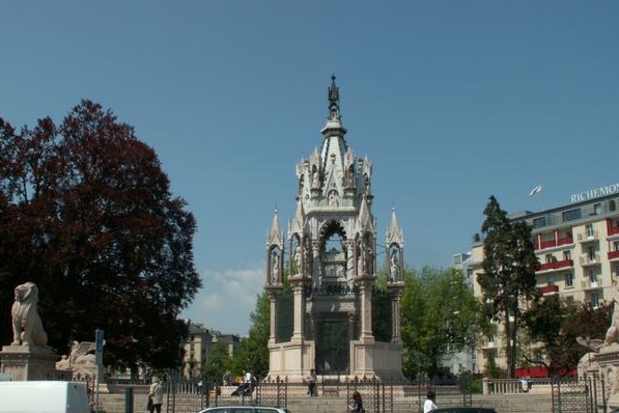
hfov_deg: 49.6
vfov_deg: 34.1
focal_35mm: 39
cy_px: 243
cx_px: 311
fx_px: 671
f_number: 8
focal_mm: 5.86
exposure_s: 1/250
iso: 50
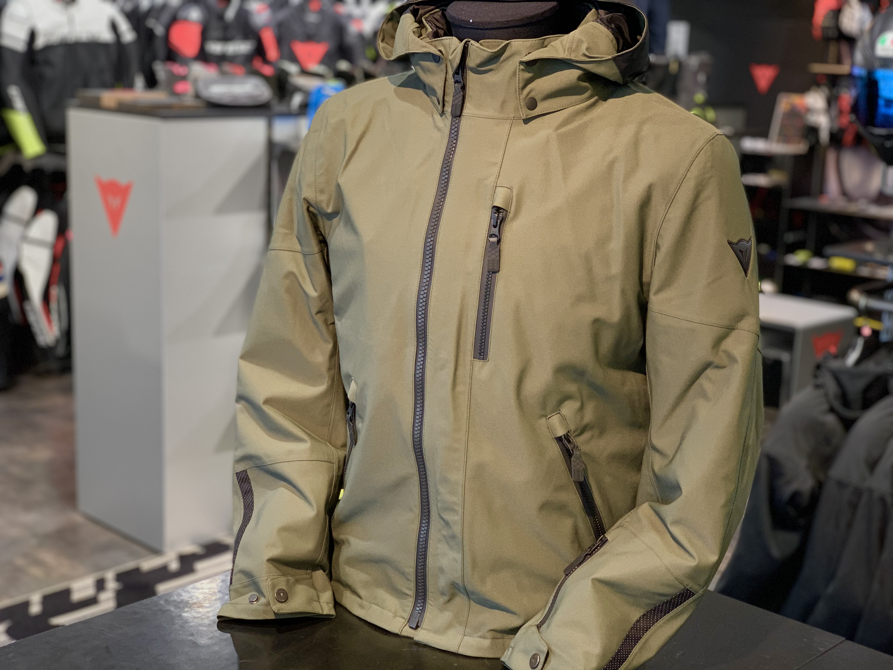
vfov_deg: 28.0
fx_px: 1341
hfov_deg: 36.8
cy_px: 335
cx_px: 446
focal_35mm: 52
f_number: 2.4
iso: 125
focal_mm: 6
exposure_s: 1/60
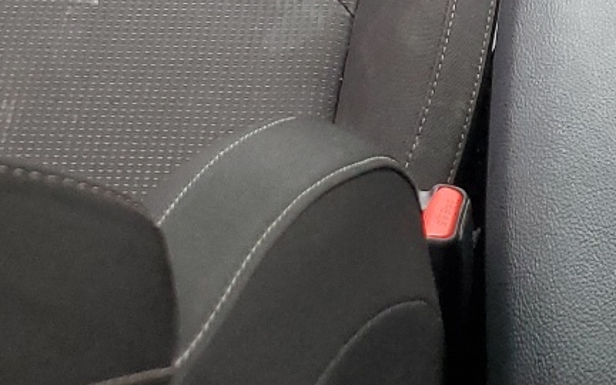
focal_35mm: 102
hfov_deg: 19.6
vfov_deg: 11.5
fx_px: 1712
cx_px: 660
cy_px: -398
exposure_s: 1/60.2
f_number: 1.5
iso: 74
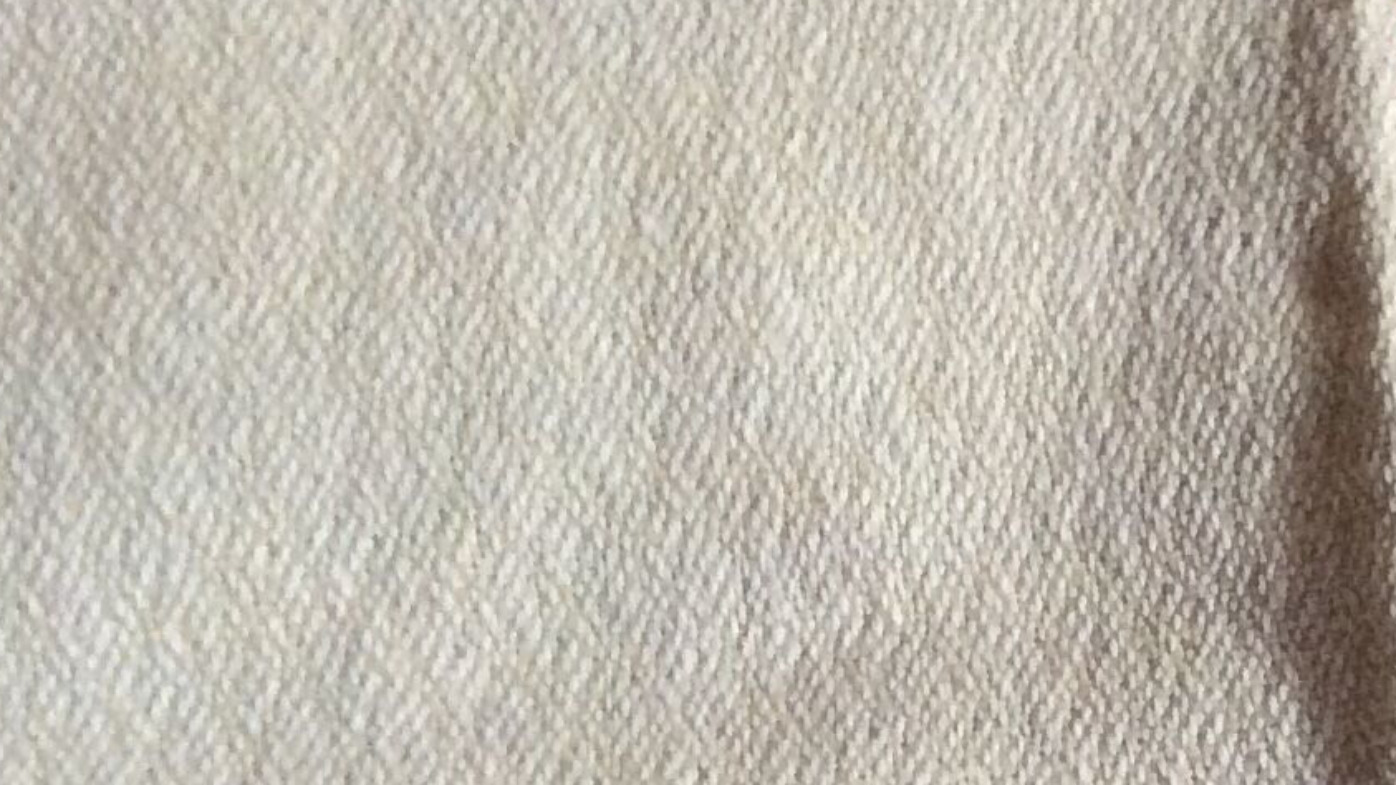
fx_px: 3960
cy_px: 720
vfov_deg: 11.2
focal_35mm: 107
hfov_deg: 19.2
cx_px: 1514
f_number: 2.4
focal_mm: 3.3
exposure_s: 1/25
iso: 250
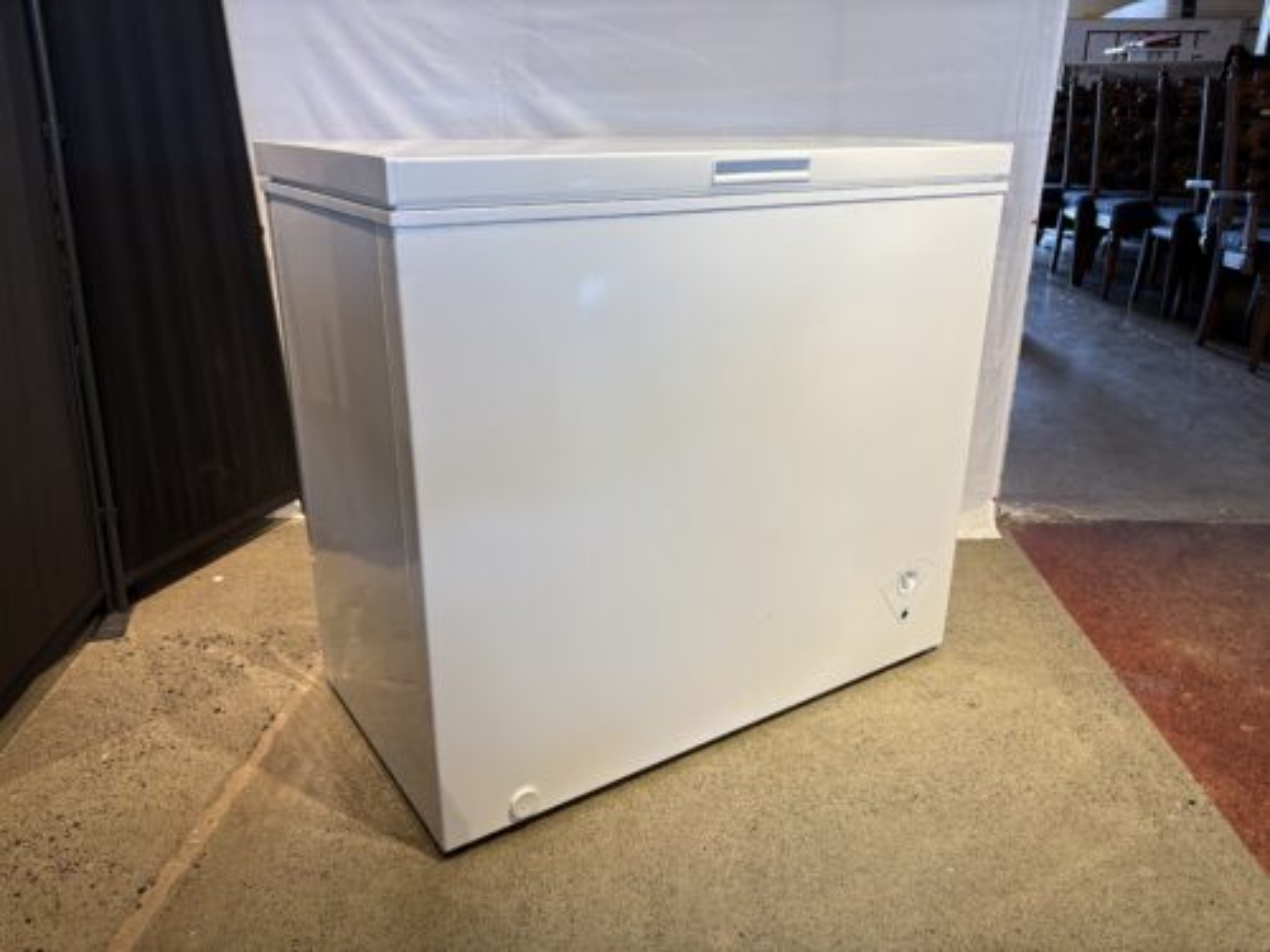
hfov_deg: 67.3
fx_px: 954
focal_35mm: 26
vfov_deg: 53.1
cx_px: 635
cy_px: 476
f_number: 1.6
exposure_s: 1/120
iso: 80
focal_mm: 5.96
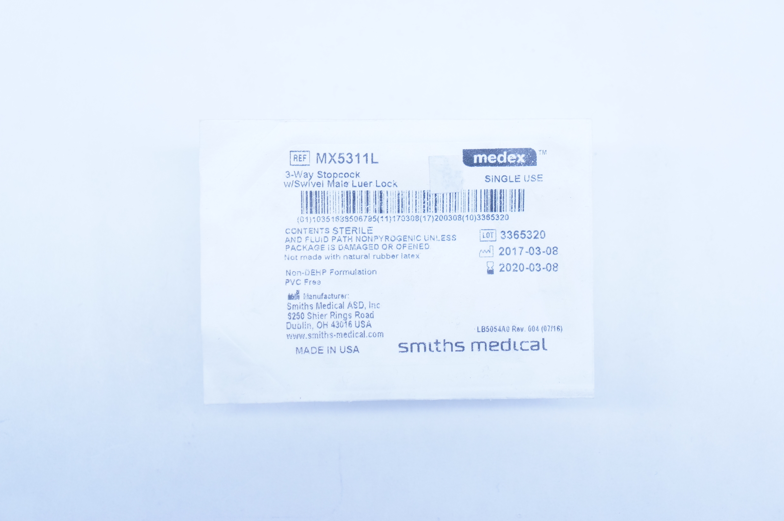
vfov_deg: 20.6
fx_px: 1436
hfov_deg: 30.5
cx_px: 392
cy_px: 260
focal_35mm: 66
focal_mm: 44
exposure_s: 1/160
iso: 800
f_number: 5.6
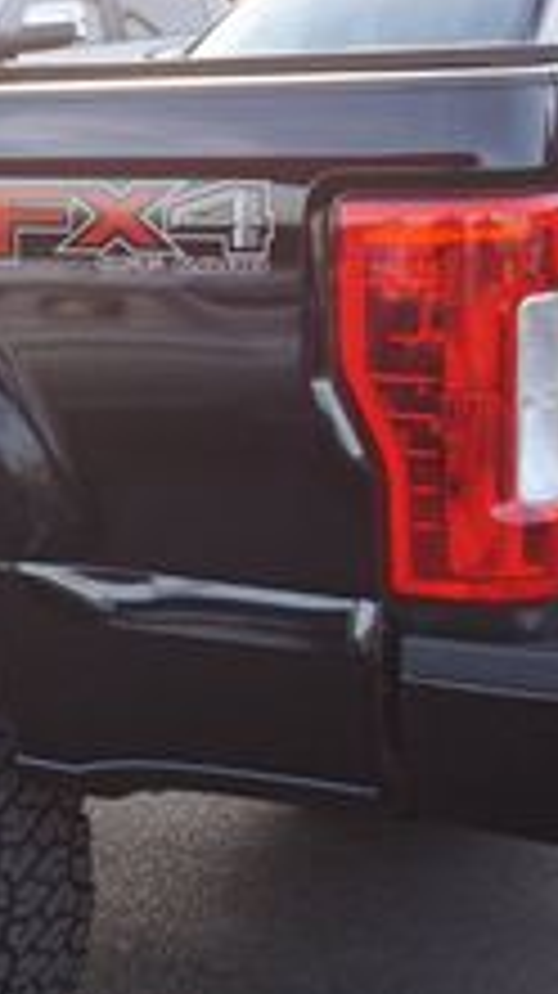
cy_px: 436
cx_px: -158
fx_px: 2280
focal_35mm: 87
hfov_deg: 13.5
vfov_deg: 24.6
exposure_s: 1/60
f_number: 4.5
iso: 100
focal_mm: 19
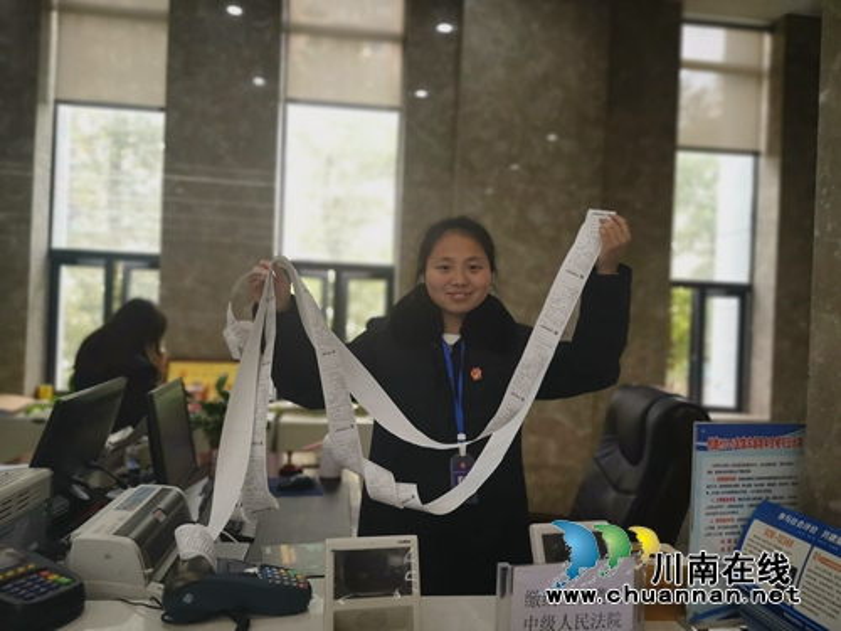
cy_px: 316
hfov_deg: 65.3
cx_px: 420
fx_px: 656
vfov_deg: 51.4
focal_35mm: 27
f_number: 1.8
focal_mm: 4.75
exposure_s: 1/100
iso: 200
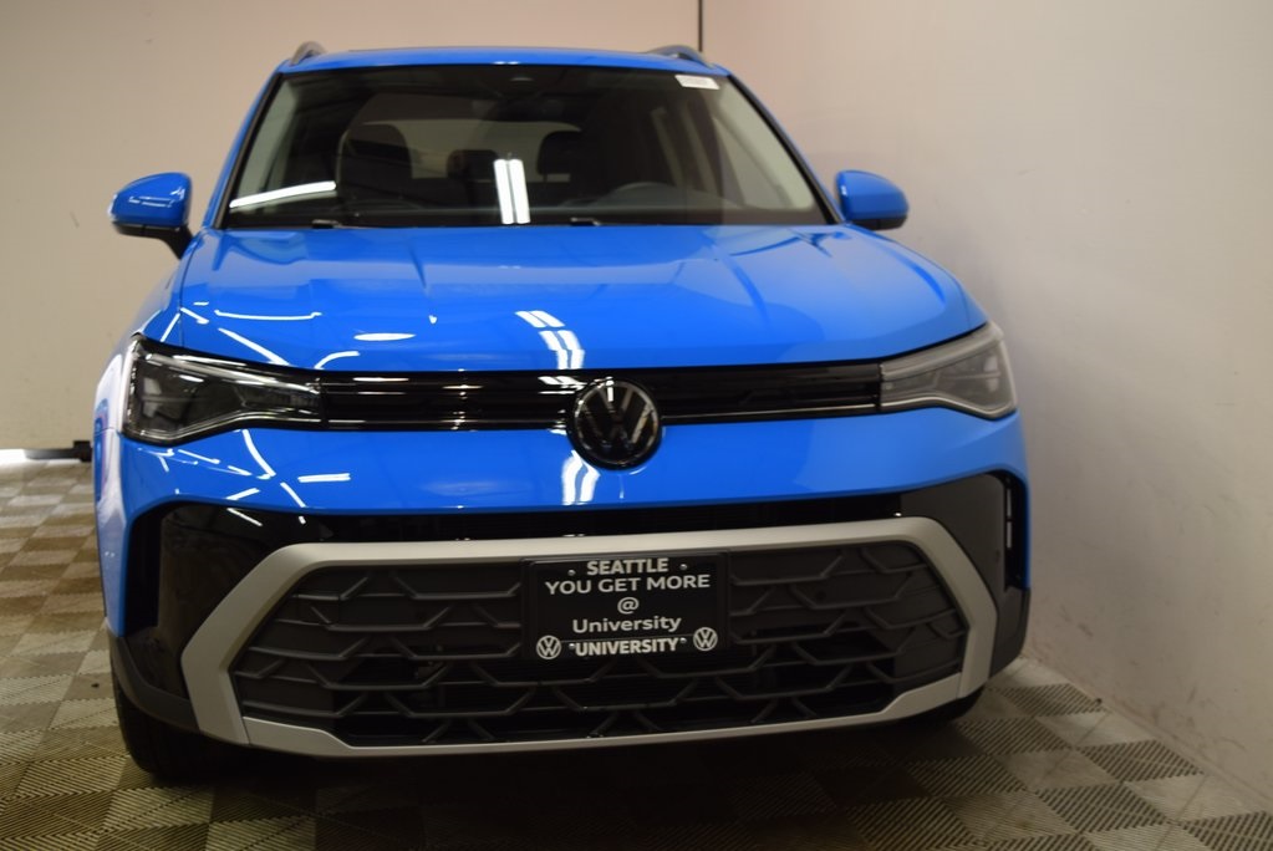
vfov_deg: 30.9
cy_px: 426
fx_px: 1539
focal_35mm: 44
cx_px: 636
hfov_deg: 44.9
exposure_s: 1/60
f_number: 4.2
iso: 400
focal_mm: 29
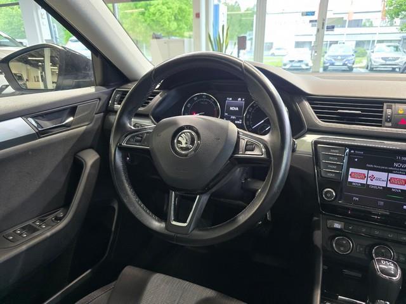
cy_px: 152
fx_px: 270
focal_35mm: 23
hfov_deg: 73.9
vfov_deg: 58.9
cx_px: 203
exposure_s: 1/100
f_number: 1.7
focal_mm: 6.3
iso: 640
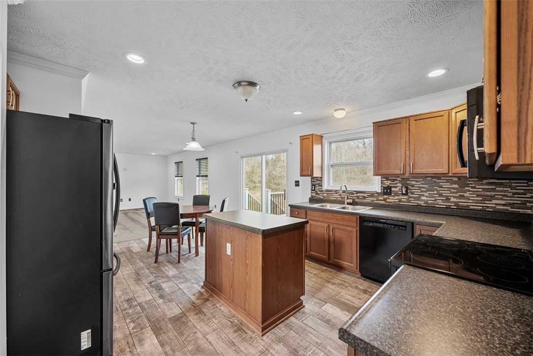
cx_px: 266
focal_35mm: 14
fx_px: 207
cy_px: 178
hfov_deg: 104.3
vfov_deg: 81.2
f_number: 8
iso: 400
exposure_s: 1/3
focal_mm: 14
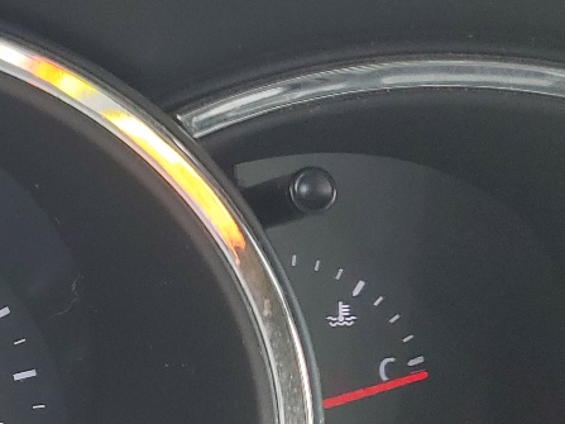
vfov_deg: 15.8
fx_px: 1518
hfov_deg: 18.8
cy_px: 315
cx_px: -260
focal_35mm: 93
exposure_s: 1/156
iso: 50
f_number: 1.5
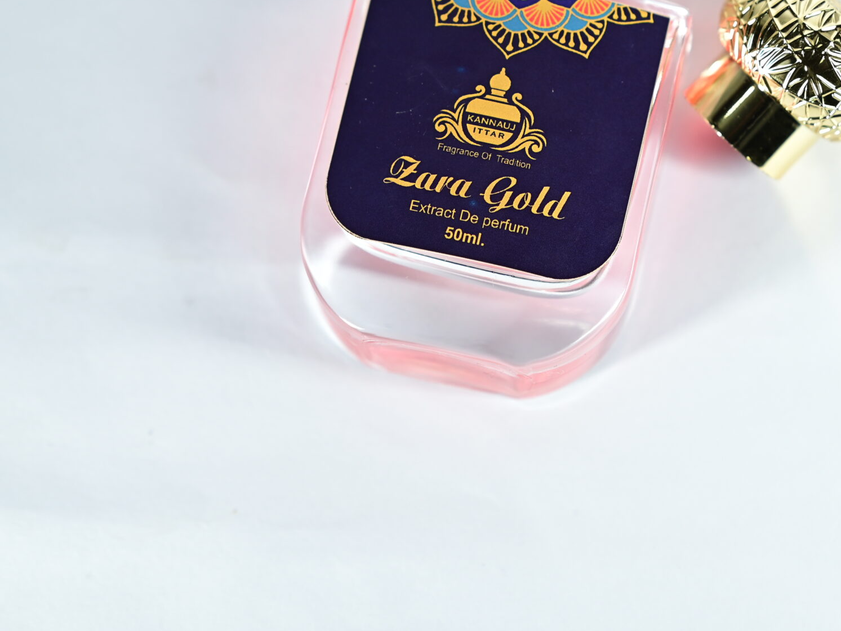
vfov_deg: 10.6
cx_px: 505
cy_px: 179
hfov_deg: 14.1
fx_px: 3402
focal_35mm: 140
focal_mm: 85
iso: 400
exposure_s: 1/400
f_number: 2.8
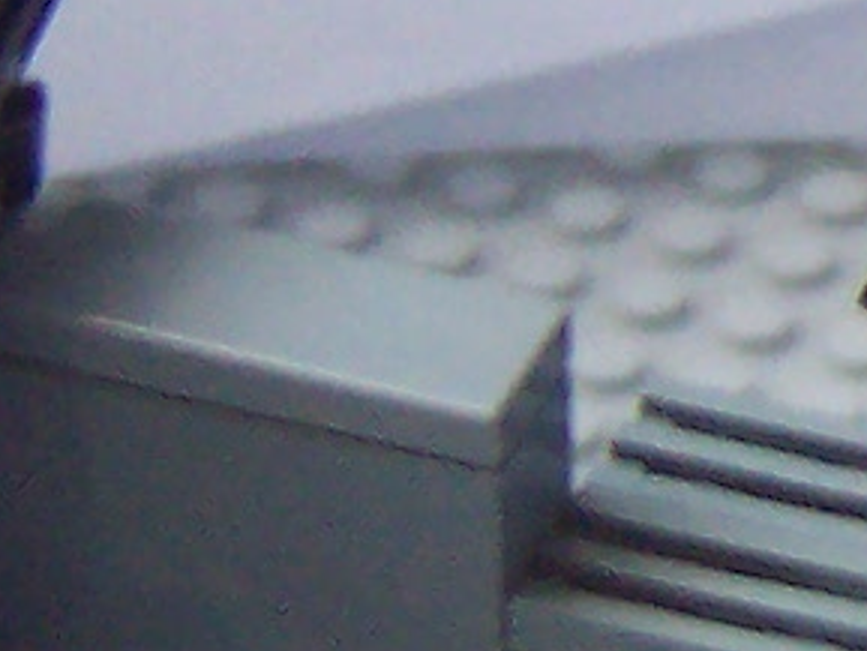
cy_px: 213
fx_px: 6339
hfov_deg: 7.3
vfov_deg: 5.9
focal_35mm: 253
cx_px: 2136
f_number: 2.8
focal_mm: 5.6
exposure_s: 1/10
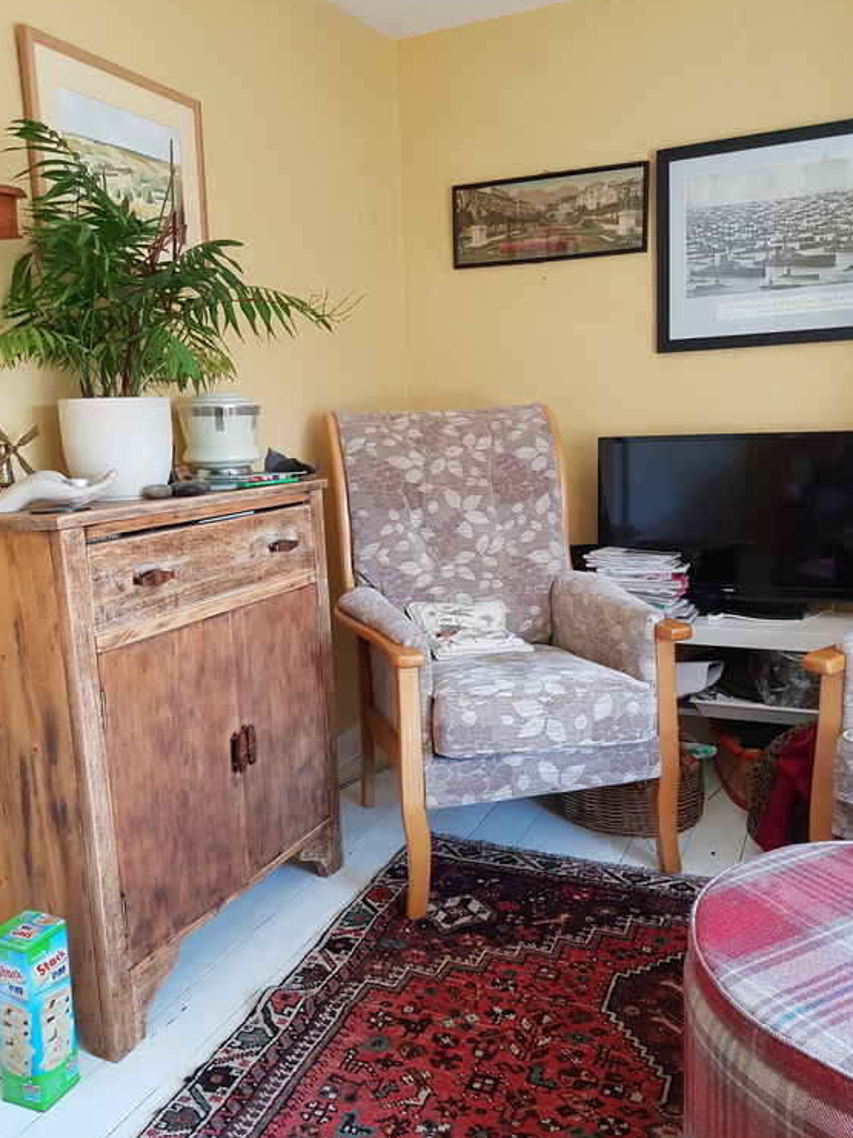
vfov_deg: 65.3
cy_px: 581
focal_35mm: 27
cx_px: 426
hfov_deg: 51.4
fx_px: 887
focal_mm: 4.2
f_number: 1.7
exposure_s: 1/50
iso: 125
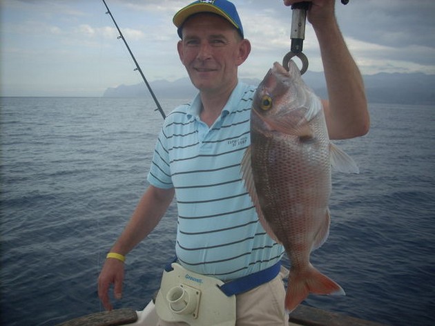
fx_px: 465
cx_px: 218
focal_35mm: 37
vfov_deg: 38.6
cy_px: 163
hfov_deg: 50.2
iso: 64
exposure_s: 1/338
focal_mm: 6.2
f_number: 2.8
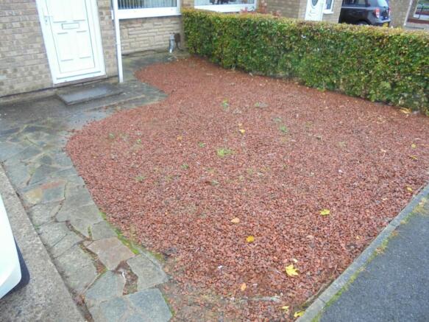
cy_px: 161
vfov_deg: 53.0
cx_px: 214
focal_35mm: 26
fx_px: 322
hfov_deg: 67.3
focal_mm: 4.6
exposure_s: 1/30
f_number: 3.5
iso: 100
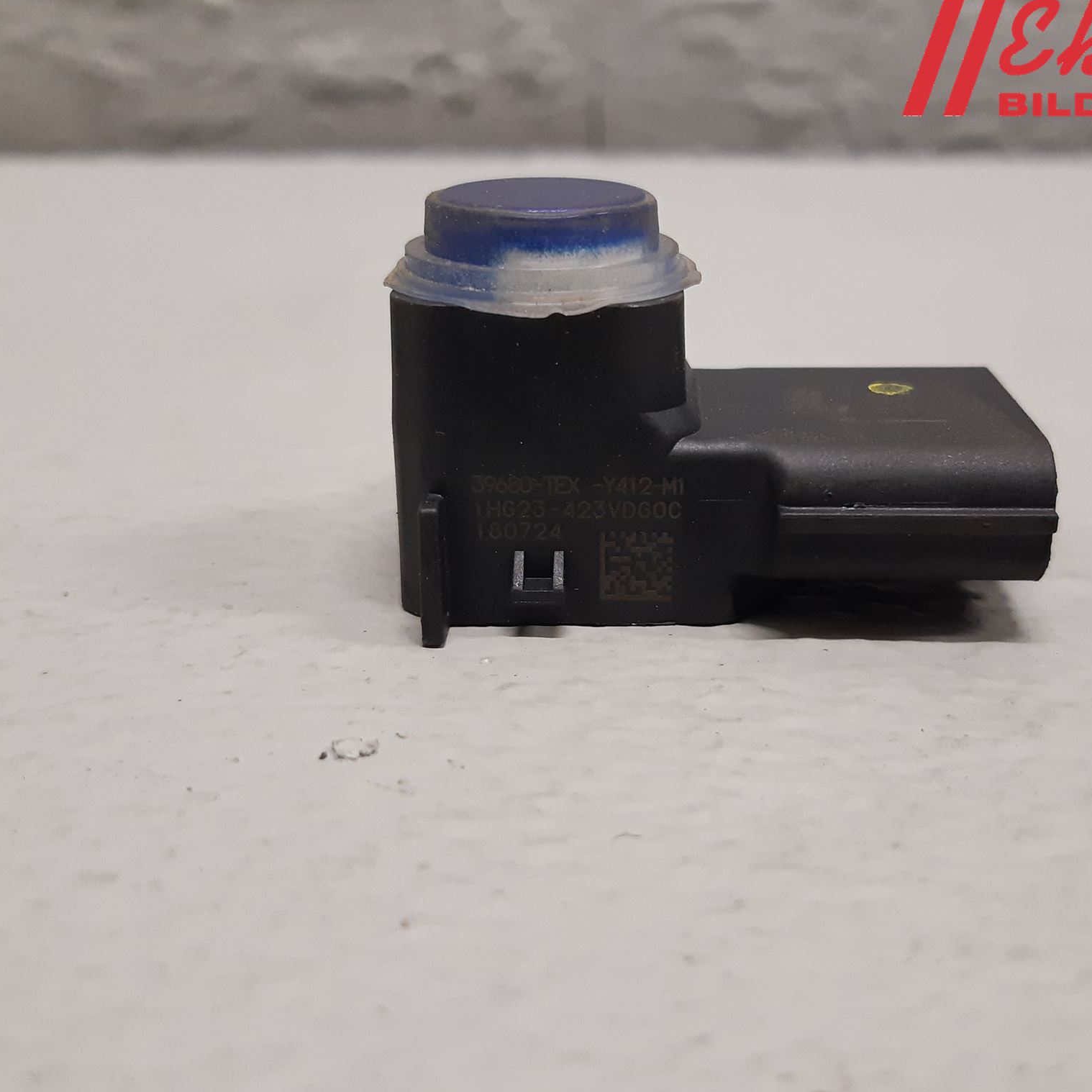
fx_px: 1106
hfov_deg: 52.4
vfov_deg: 52.5
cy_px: 547
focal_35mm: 31
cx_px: 607
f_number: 1.7
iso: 200
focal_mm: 3.93
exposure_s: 1/50
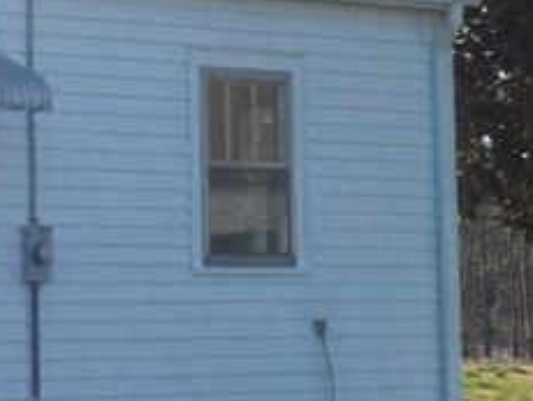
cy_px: 123
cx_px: -364
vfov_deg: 10.8
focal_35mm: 138
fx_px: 2127
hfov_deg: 13.2
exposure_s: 1/640
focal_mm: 5.6
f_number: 3.6
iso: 125
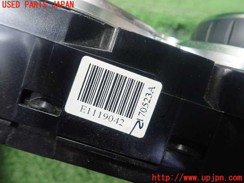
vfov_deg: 46.8
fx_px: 211
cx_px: 122
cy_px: 92
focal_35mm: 30
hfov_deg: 60.0
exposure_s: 1/125
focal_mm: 5.5
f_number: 2.3
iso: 640
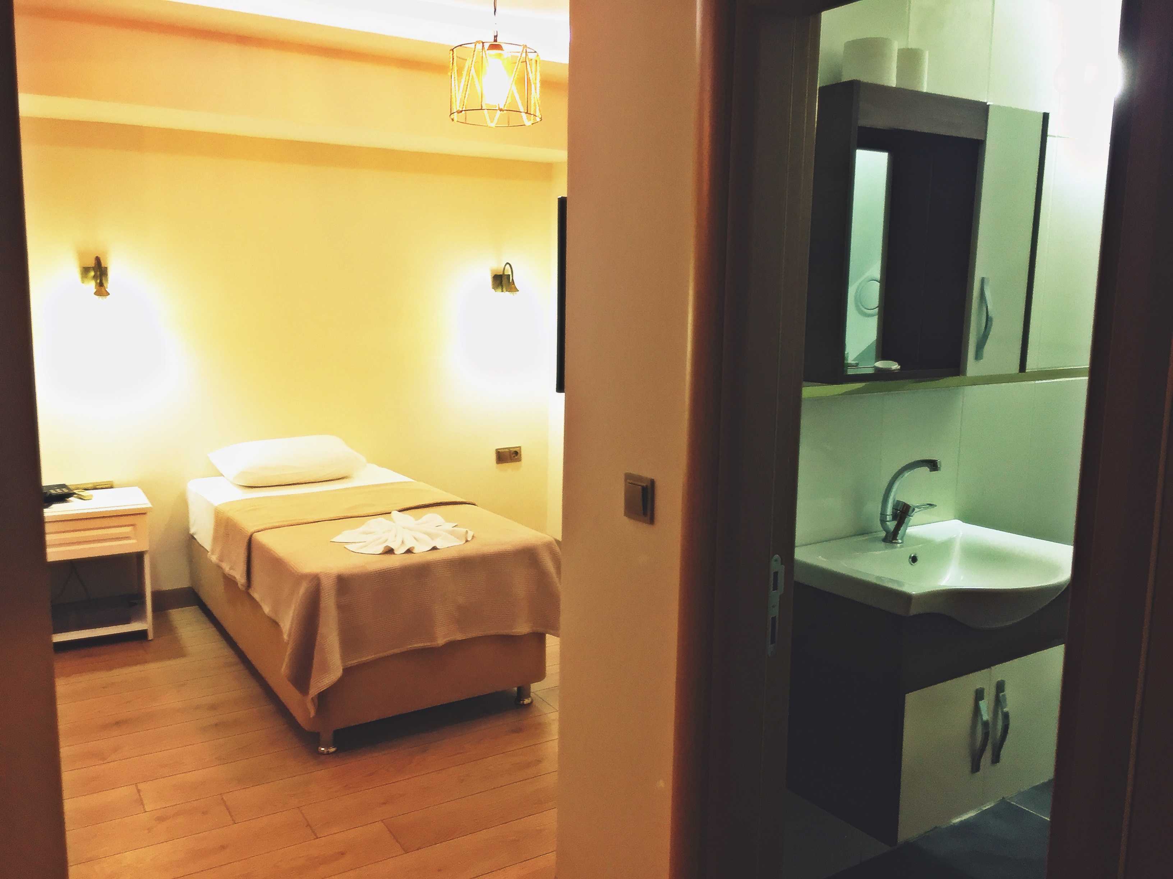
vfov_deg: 48.2
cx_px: 586
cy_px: 440
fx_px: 983
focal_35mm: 29
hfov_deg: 61.7
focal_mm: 4.15
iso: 100
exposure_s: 1/33
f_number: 2.2
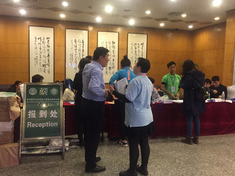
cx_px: 117
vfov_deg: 42.9
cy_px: 86
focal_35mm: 33
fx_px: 224
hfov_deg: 55.4
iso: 250
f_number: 2.2
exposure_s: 1/17
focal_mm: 4.15
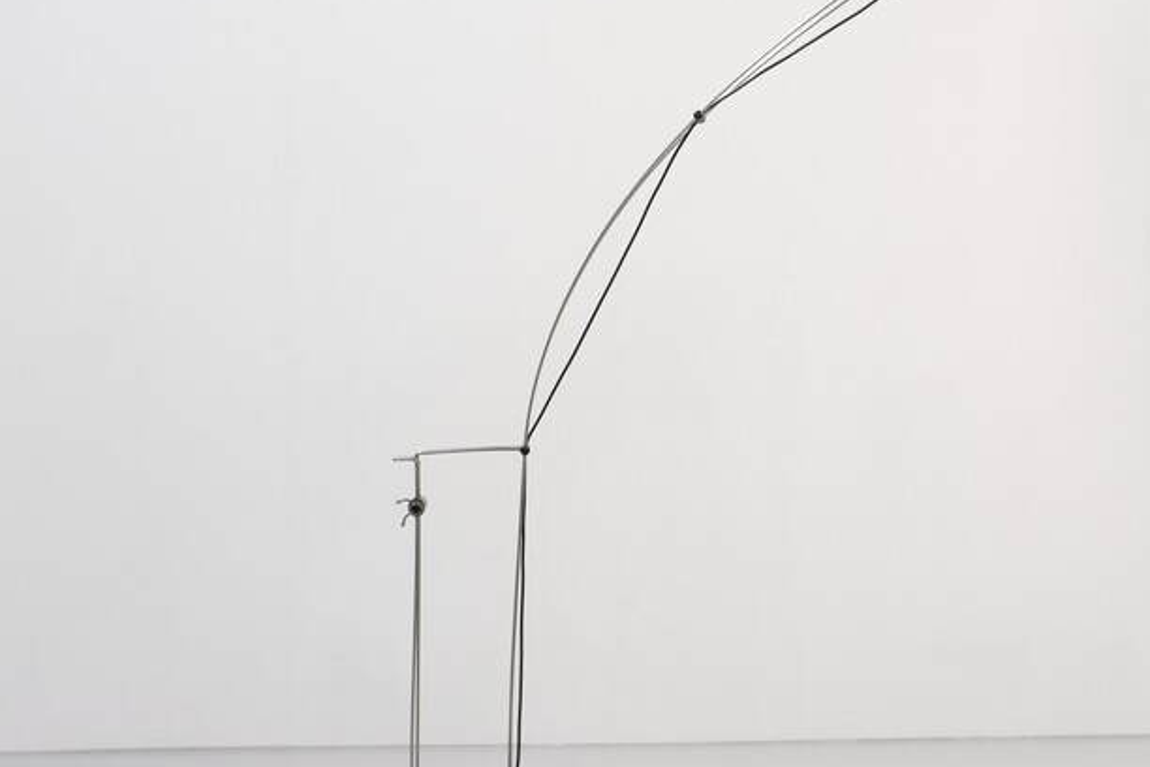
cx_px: 752
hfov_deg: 19.6
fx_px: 3322
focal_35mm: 104
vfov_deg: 13.2
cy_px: 305
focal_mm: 35
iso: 800
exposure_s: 1/15
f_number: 5.6
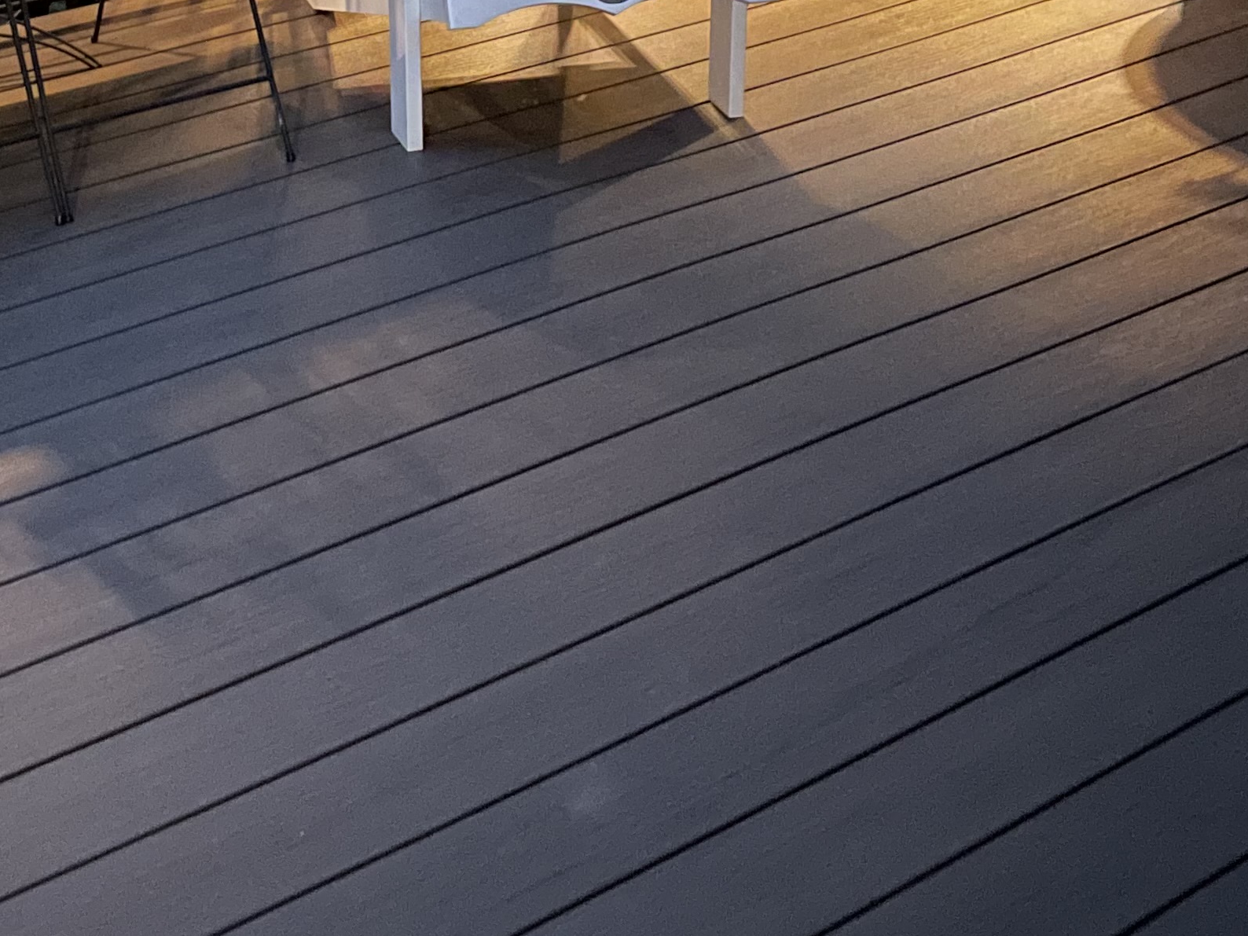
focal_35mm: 66
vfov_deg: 20.6
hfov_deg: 28.7
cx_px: 226
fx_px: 2379
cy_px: -237
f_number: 1.6
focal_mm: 4.2
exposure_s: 1/4
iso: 640
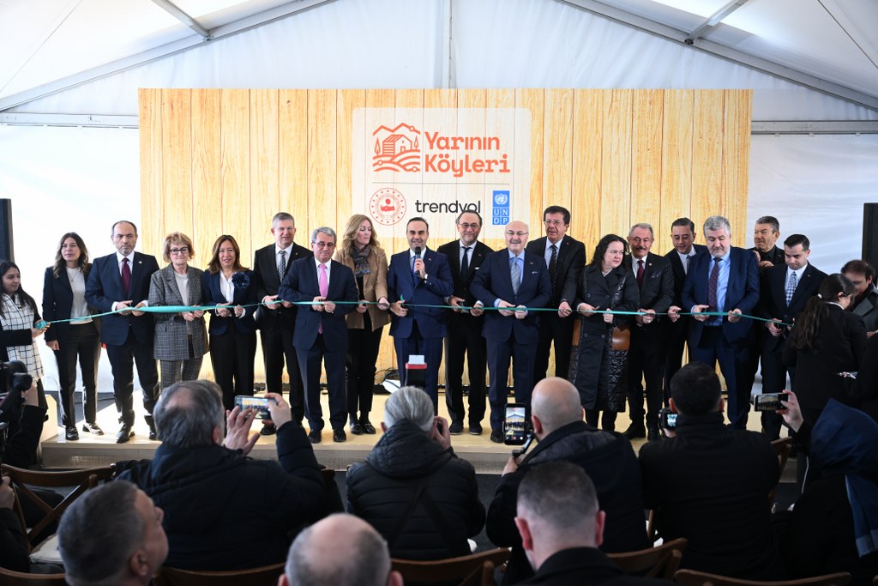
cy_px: 293
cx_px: 439
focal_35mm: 33
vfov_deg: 40.0
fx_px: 805
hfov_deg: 57.2
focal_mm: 33
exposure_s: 1/320
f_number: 3.5
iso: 800
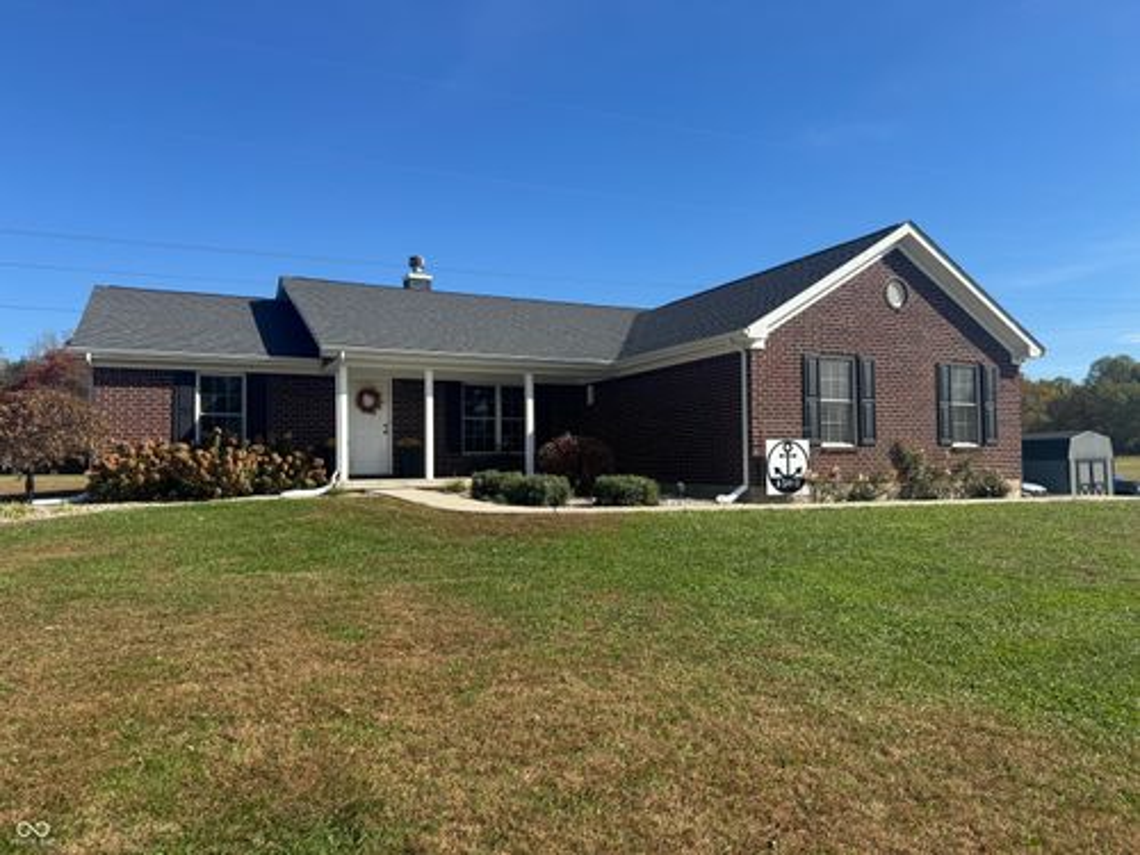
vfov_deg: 56.8
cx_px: 570
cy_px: 428
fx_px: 790
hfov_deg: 71.6
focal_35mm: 24
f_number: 1.78
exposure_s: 1/3597
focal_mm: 6.76
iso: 80
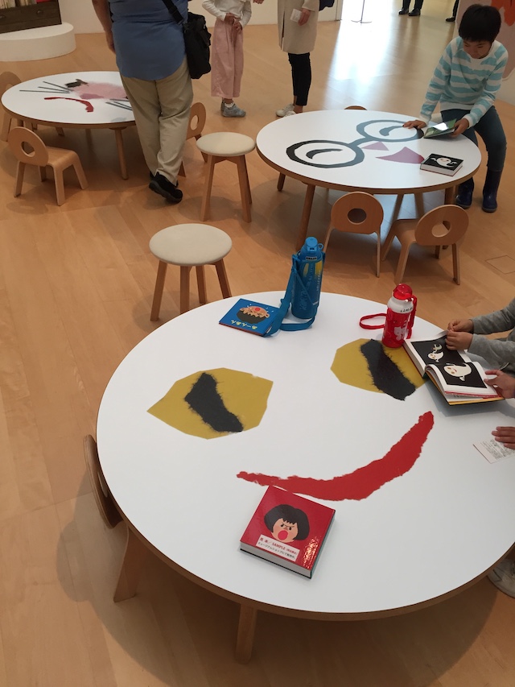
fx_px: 575
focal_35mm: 29
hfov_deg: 48.2
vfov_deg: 61.7
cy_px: 344
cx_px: 258
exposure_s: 1/30
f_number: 2.2
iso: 40
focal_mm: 4.15
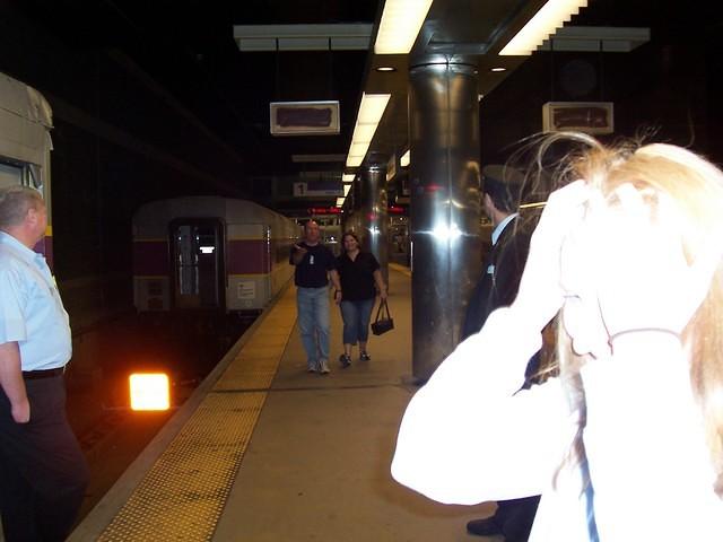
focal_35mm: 37
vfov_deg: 38.7
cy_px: 271
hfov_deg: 50.1
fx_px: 773
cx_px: 362
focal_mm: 5.6
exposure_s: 1/60
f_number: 2.8
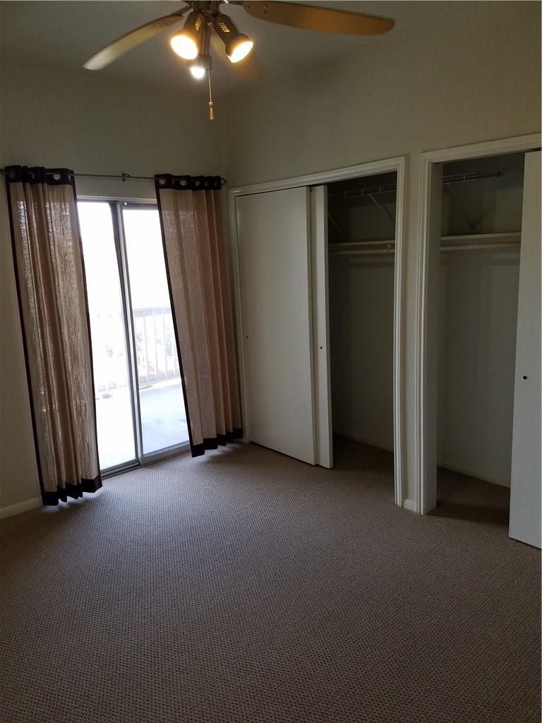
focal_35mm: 26
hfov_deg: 53.1
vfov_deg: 67.3
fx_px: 543
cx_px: 271
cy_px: 362
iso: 80
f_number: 1.7
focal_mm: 4.2
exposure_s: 1/120
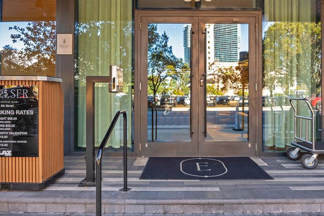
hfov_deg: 71.2
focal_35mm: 25
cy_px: 94
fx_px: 225
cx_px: 185
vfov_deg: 51.1
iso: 250
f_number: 4
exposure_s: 1/60
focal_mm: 14
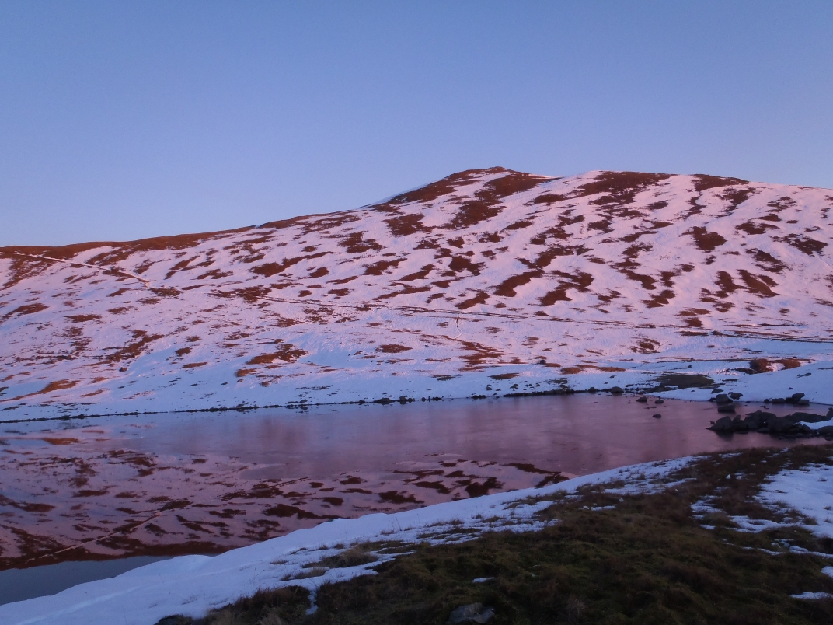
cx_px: 416
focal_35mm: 28
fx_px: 674
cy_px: 312
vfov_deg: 49.7
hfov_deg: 63.4
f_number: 3.5
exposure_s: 1/60
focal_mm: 5
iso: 100
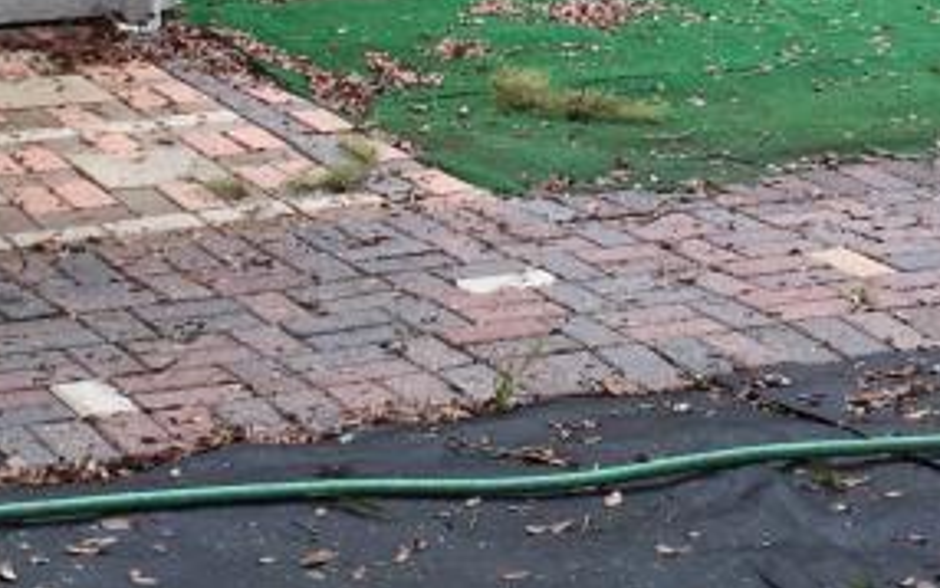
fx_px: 2819
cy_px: -291
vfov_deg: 11.4
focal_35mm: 110
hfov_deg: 18.9
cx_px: 391
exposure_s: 1/120
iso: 32
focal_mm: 4.15
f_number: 2.2
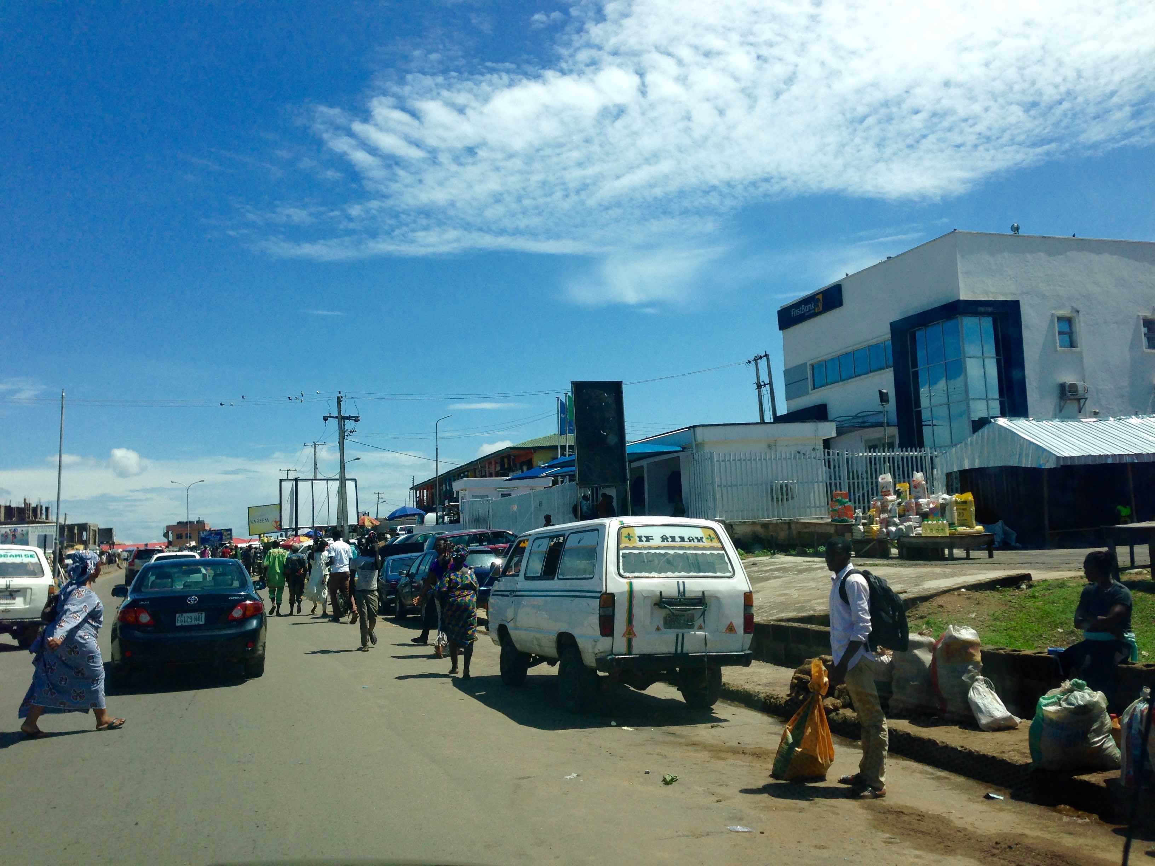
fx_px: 1101
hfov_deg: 55.4
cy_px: 433
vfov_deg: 42.9
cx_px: 578
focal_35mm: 33
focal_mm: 4.12
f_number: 2.4
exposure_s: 1/1642
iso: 50
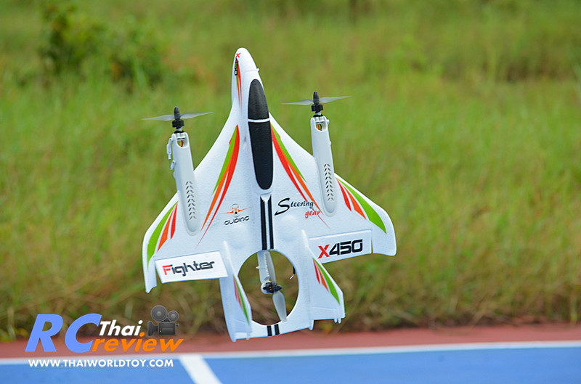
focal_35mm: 174
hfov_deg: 11.8
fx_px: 2801
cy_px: 192
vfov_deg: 7.8
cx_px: 290
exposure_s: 1/250
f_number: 8
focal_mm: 116
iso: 140
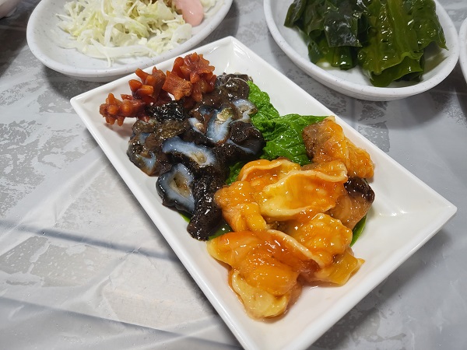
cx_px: 234
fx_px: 351
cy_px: 175
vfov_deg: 53.1
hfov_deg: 67.3
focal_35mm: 26
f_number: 1.8
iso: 160
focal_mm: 4.25
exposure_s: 1/120
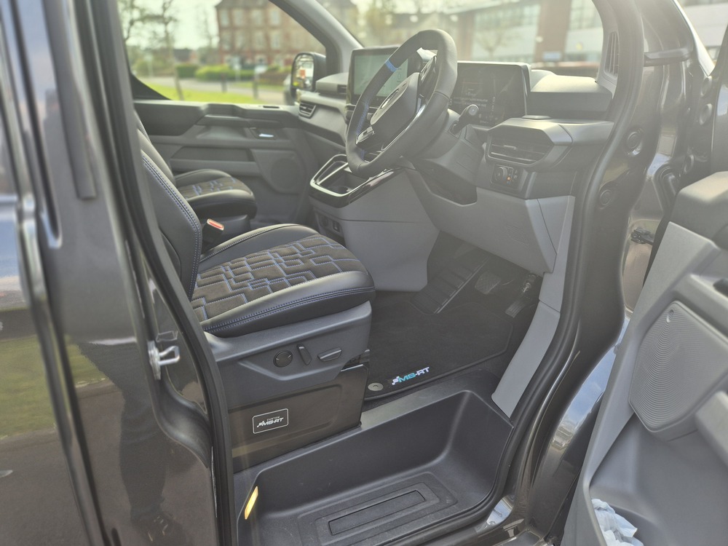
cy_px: 273
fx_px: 484
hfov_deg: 73.9
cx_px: 364
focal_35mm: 23
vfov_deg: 58.9
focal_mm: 5.4
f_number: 1.8
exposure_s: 1/191
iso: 25
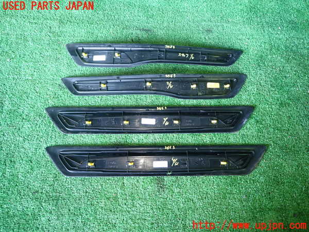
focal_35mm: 25
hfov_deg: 69.4
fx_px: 223
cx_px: 154
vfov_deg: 54.9
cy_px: 116
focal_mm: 4.5
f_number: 2
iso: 320
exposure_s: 1/30
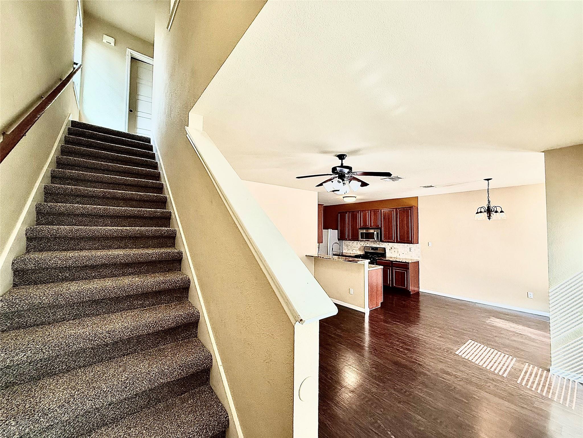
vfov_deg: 85.7
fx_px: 236
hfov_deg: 102.1
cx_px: 292
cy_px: 219
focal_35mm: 14
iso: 320
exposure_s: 1/120
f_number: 2.2
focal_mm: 2.22
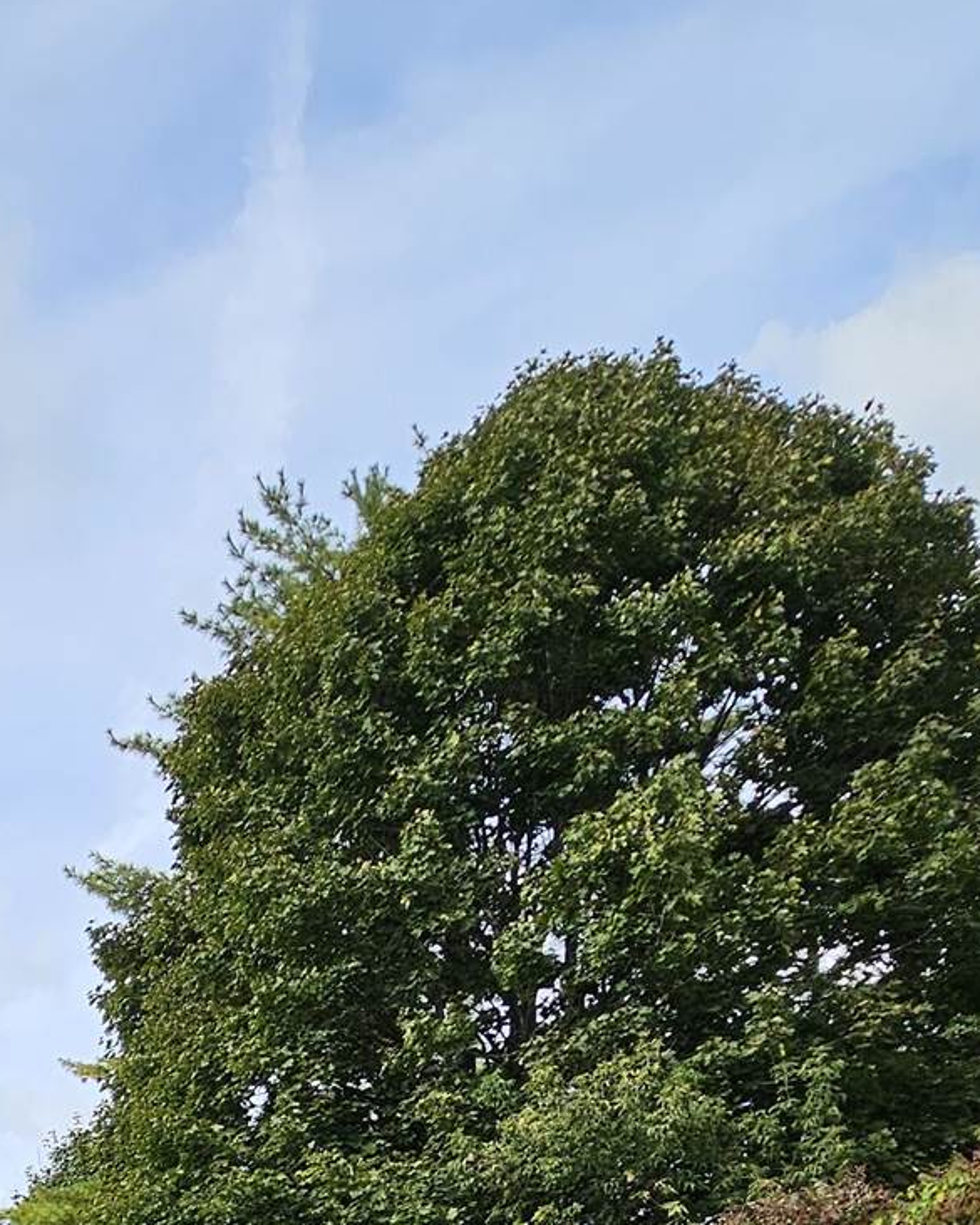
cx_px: -178
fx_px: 1450
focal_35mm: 40
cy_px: 1600
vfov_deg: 33.3
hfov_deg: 31.6
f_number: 2.2
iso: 50
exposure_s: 1/1173
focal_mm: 2.2
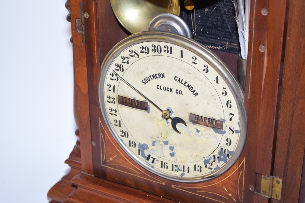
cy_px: 102
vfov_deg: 16.6
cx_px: 152
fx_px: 699
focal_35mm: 82
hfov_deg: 24.6
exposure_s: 1/80
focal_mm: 55
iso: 800
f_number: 5.6
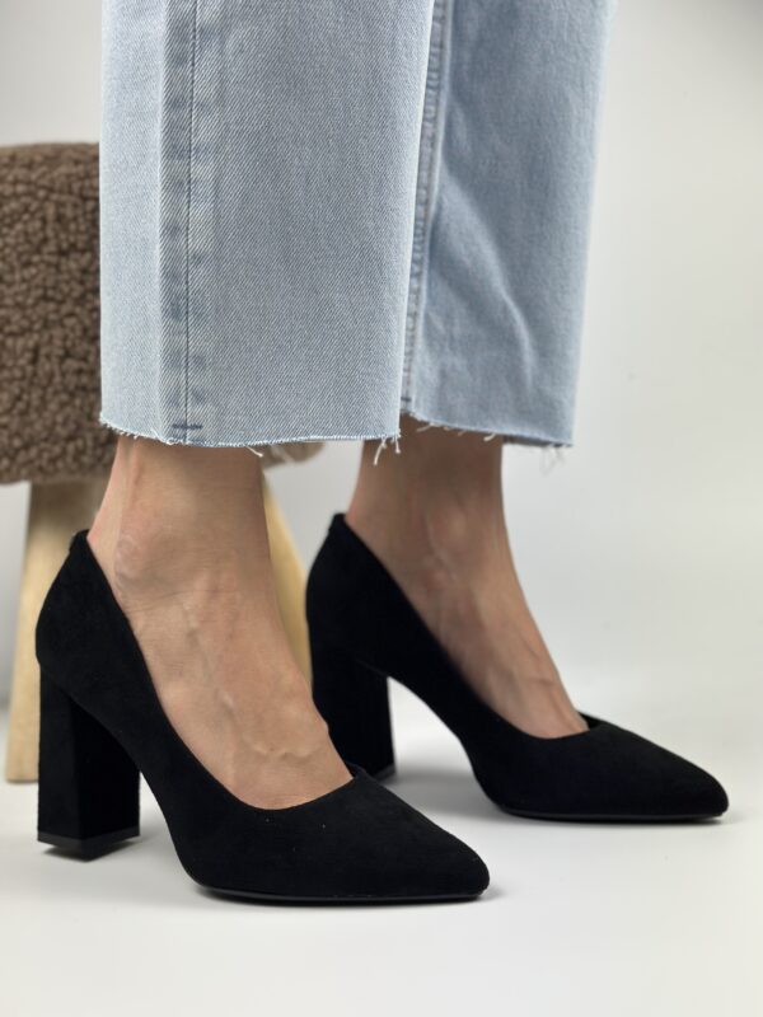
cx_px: 382
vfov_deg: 39.7
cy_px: 508
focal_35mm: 48
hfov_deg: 30.3
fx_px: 1411
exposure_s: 1/1185
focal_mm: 6.86
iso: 80
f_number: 1.78
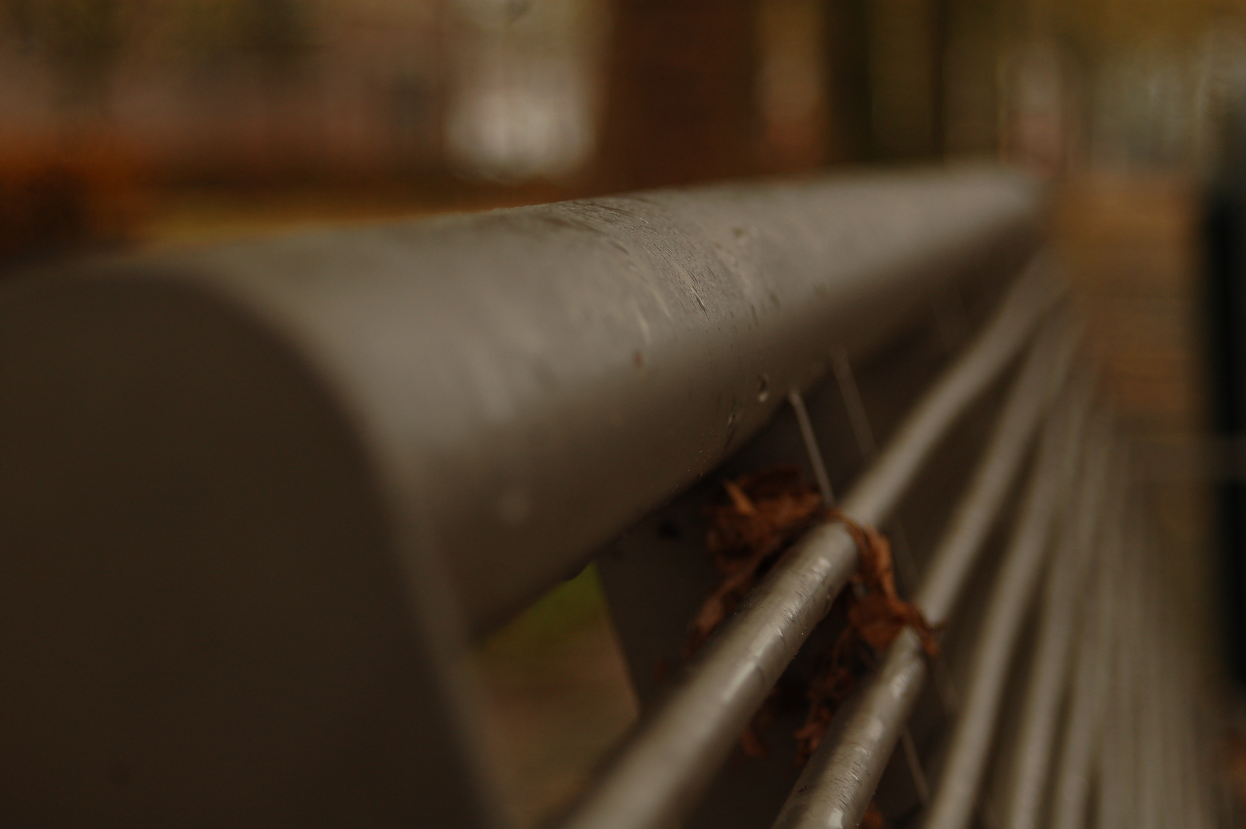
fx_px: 3216
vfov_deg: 14.7
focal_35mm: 93
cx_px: 623
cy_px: 414
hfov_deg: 21.9
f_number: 5
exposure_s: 1/125
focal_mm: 62
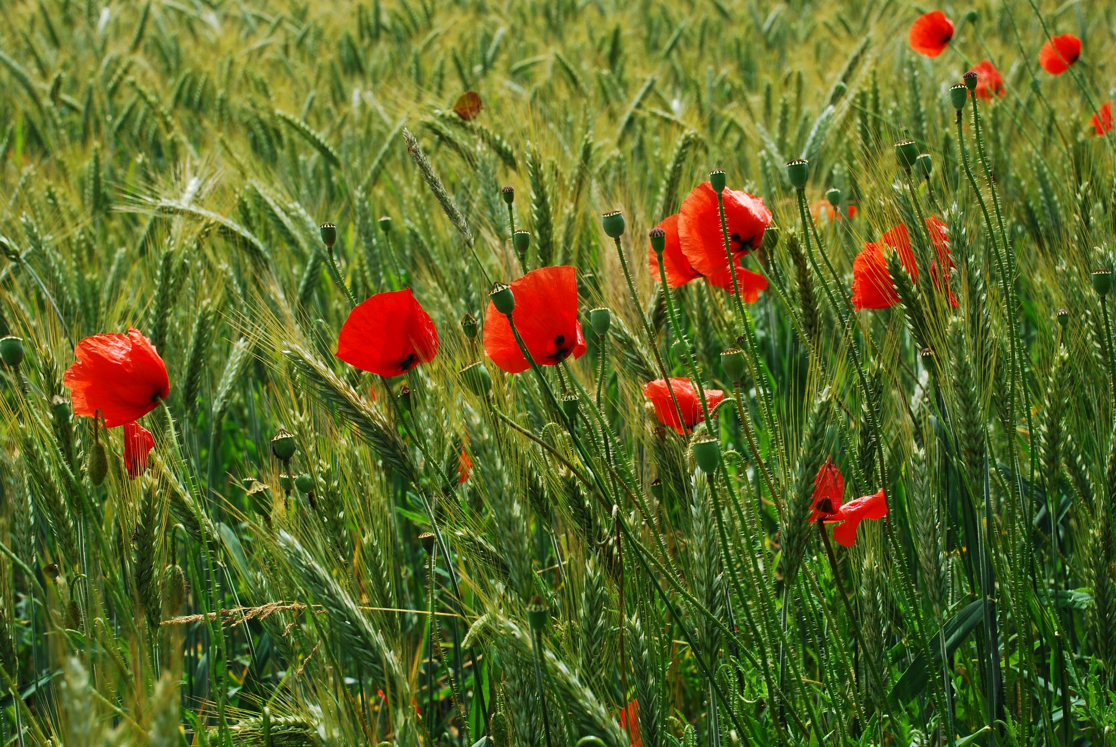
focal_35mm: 66
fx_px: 2048
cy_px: 374
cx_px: 558
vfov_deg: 20.7
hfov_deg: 30.5
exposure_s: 1/320
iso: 200
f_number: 9
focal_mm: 44
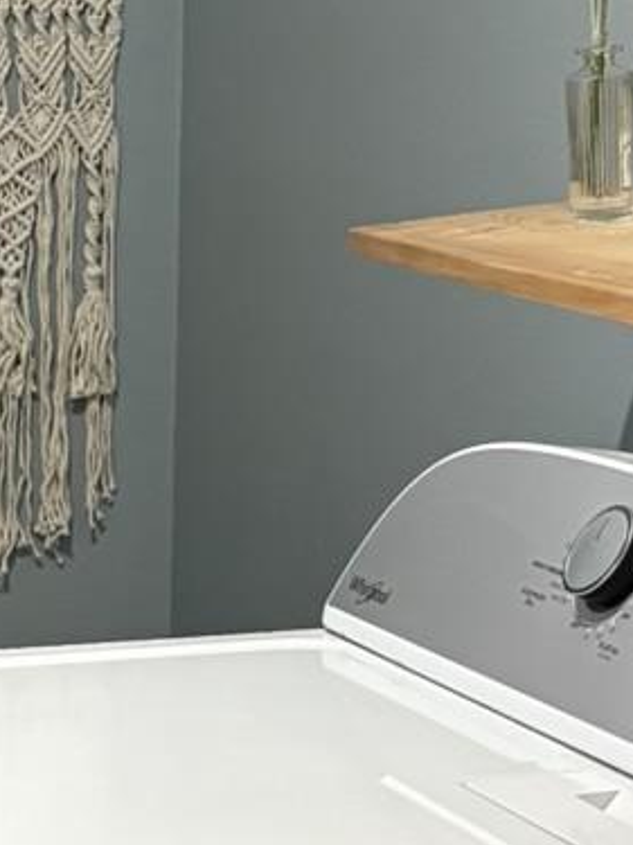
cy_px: 683
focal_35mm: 142
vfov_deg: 13.8
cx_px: -232
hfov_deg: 10.2
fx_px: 3464
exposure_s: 1/60
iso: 250
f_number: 1.6
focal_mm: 5.96
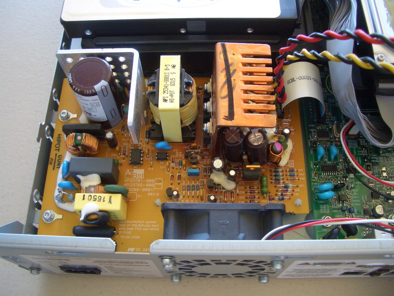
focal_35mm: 36
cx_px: 200
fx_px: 410
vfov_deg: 39.7
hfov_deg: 51.4
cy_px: 145
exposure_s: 1/30
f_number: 2.6
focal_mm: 5.8
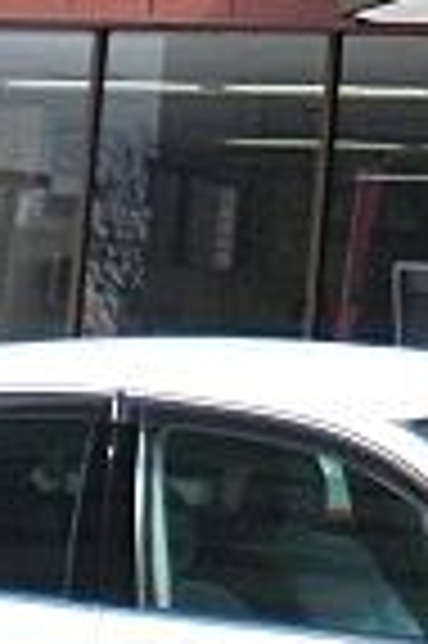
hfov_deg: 7.3
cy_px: -216
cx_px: 982
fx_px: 3164
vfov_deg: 11.3
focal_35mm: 177
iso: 64
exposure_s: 1/400
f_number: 3.1
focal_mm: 6.3
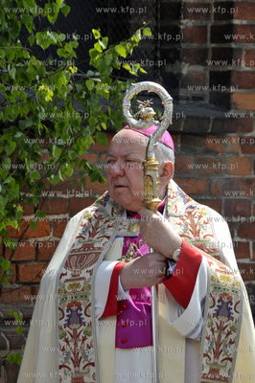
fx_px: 3193
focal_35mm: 300
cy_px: 192
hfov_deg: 4.6
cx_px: 128
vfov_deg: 6.9
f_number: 10
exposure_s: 1/125
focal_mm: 200
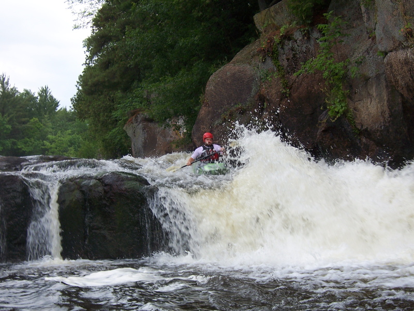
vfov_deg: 24.4
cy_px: 156
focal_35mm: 60
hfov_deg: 32.2
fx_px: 718
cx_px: 207
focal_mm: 10
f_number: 4.8
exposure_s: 1/125
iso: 80
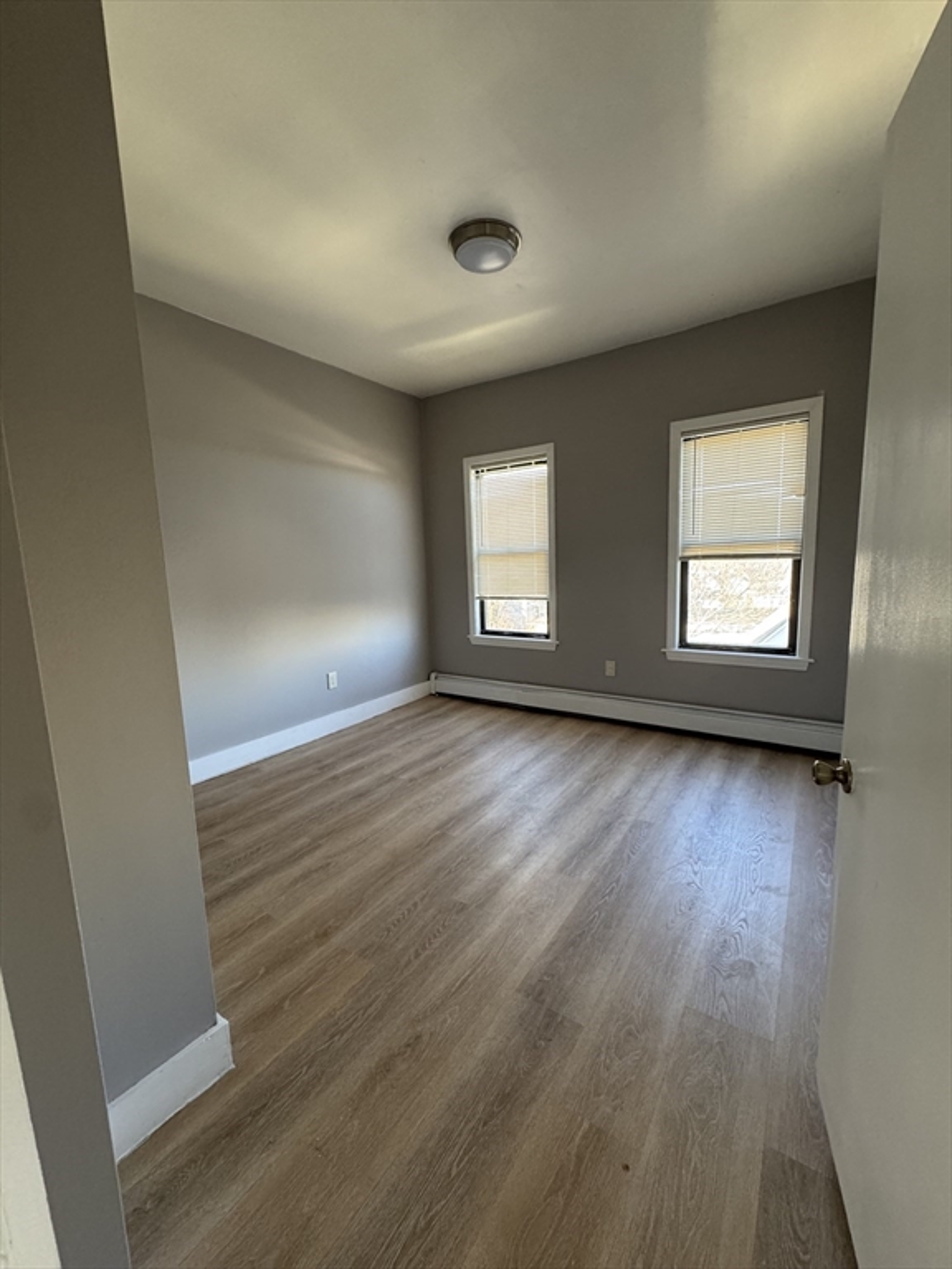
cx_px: 476
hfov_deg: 85.7
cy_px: 634
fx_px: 513
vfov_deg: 102.1
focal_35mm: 14
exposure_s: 1/99
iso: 320
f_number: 2.2
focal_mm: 2.22
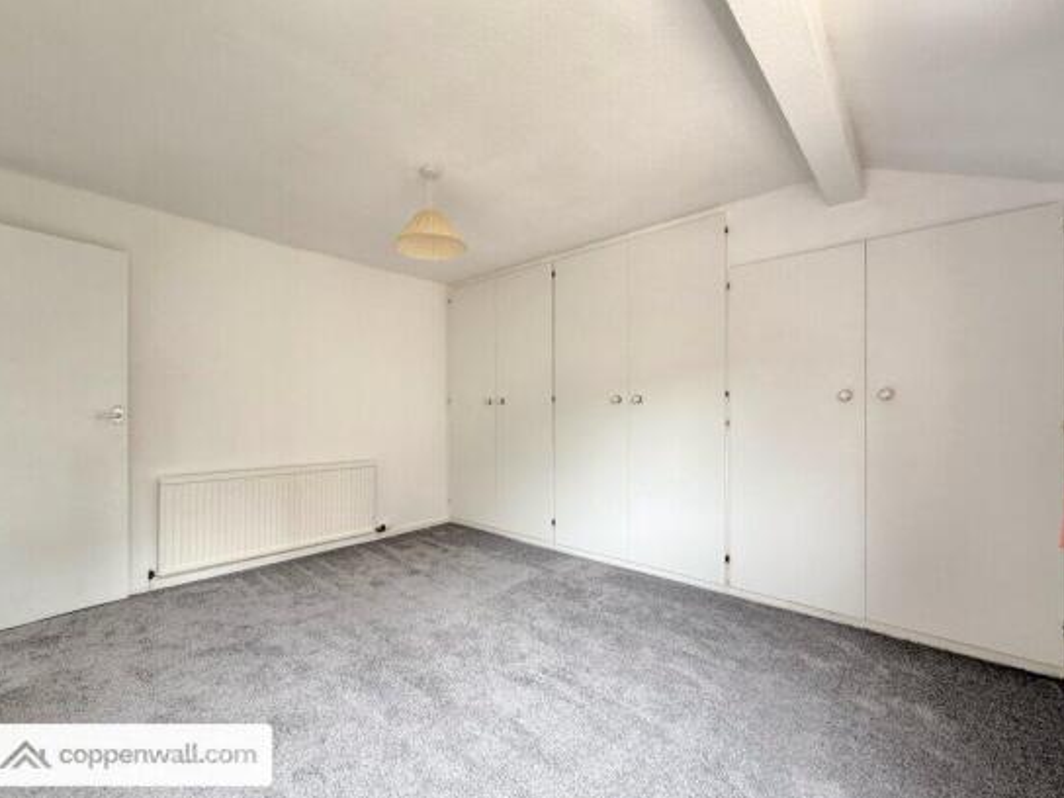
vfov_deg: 81.7
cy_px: 410
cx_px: 502
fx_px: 461
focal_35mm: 15
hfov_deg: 98.1
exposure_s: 1/99
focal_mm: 2.22
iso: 80
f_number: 2.2
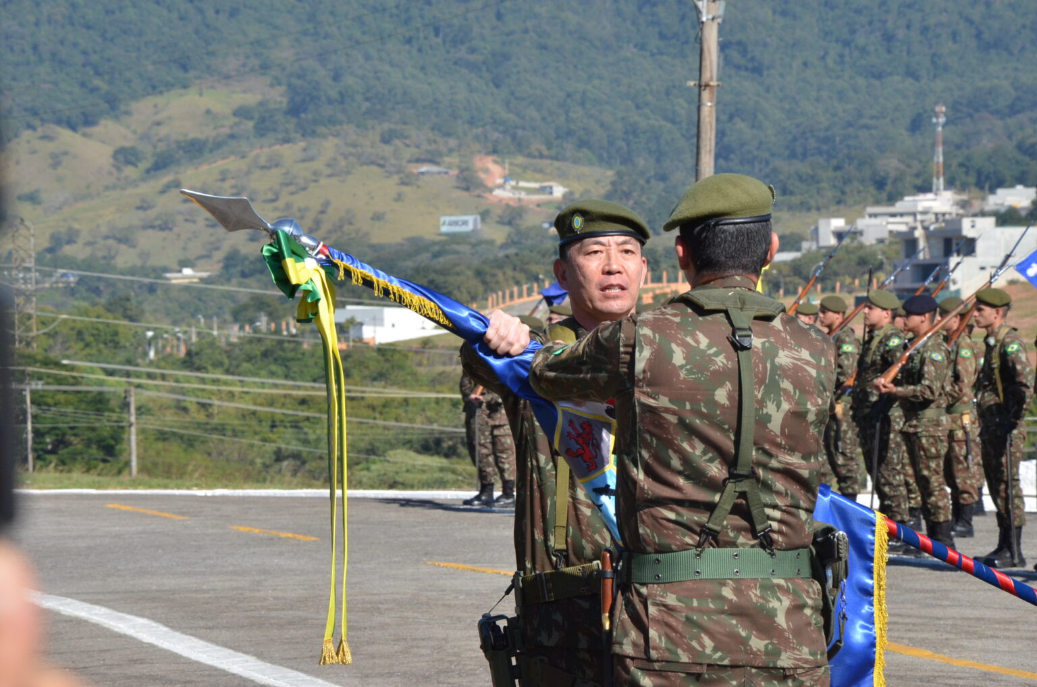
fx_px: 4527
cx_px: 518
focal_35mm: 158
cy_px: 344
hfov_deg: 13.1
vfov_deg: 8.7
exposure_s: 1/1000
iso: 800
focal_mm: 105
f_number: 11
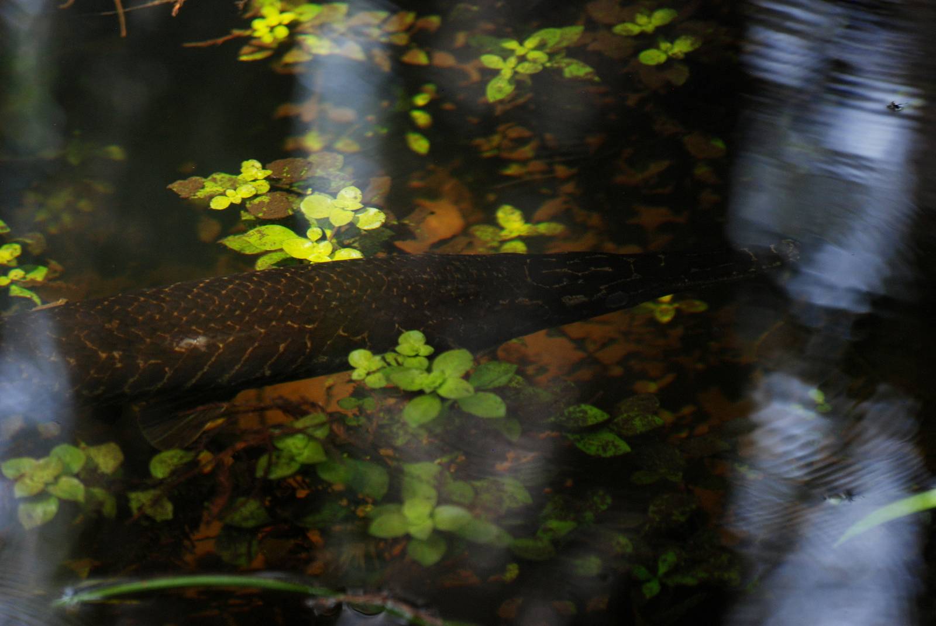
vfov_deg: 4.7
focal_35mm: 292
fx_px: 7614
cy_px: 313
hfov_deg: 7.0
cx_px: 468
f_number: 4.8
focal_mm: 195
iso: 400
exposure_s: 1/160
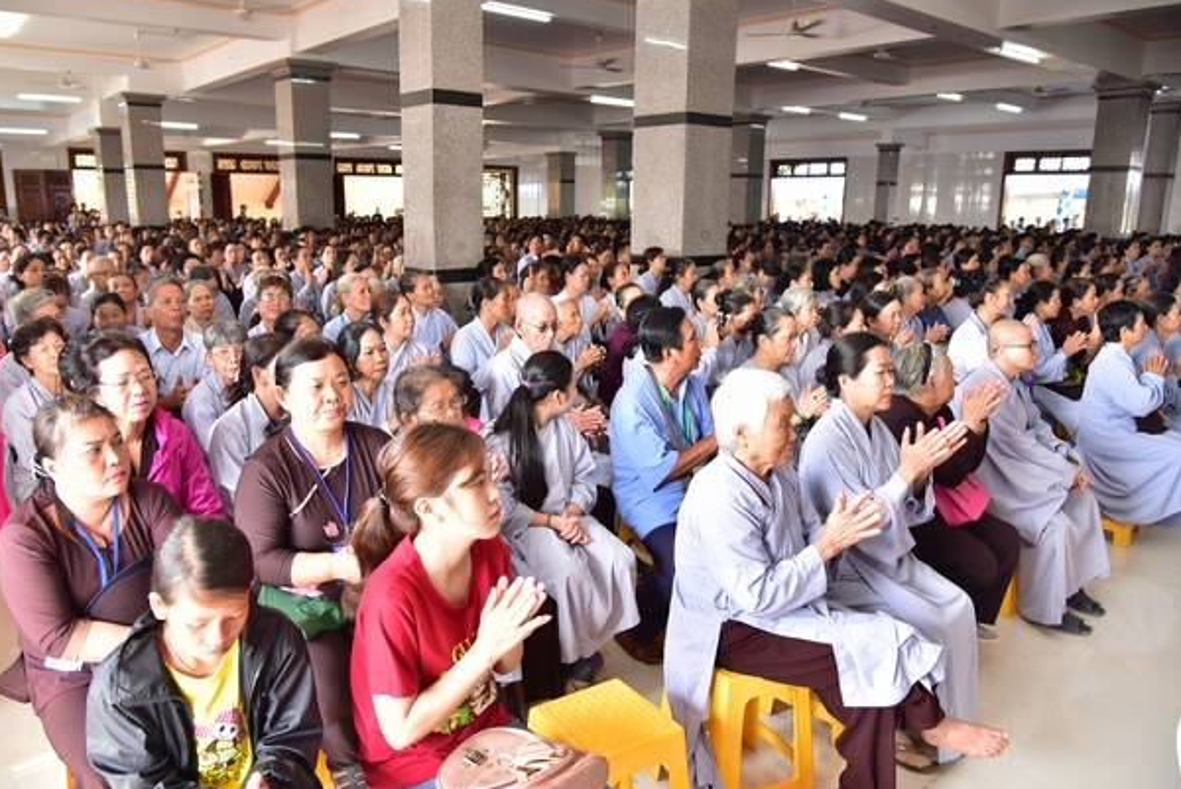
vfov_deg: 49.6
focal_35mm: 26
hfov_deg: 69.3
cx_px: 569
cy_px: 405
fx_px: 854
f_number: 4
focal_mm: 24
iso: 400
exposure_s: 1/80
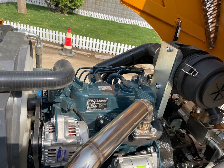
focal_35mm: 26
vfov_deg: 53.1
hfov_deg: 67.3
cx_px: 112
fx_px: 168
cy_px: 84
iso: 32
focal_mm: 4.2
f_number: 1.6
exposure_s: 1/1887
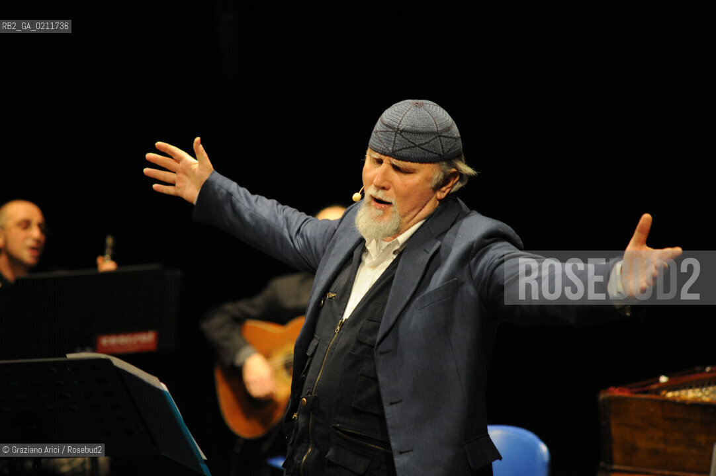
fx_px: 3280
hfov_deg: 12.5
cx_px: 358
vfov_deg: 8.3
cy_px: 238
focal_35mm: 165
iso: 3200
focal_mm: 165
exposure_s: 1/160
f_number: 4
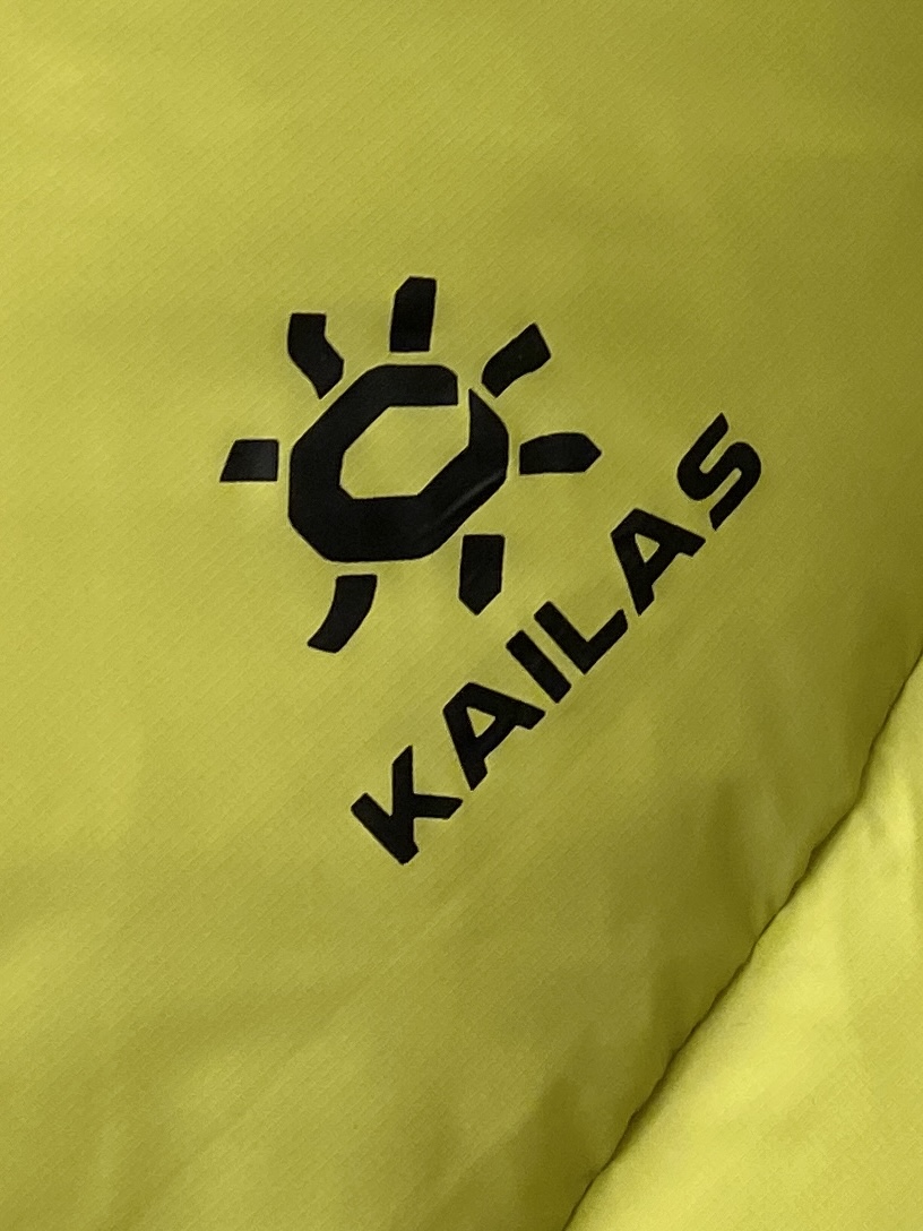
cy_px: 616
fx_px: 924
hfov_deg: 53.1
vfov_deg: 67.3
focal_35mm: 26
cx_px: 462
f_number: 1.8
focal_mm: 4.25
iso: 80
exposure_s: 1/121
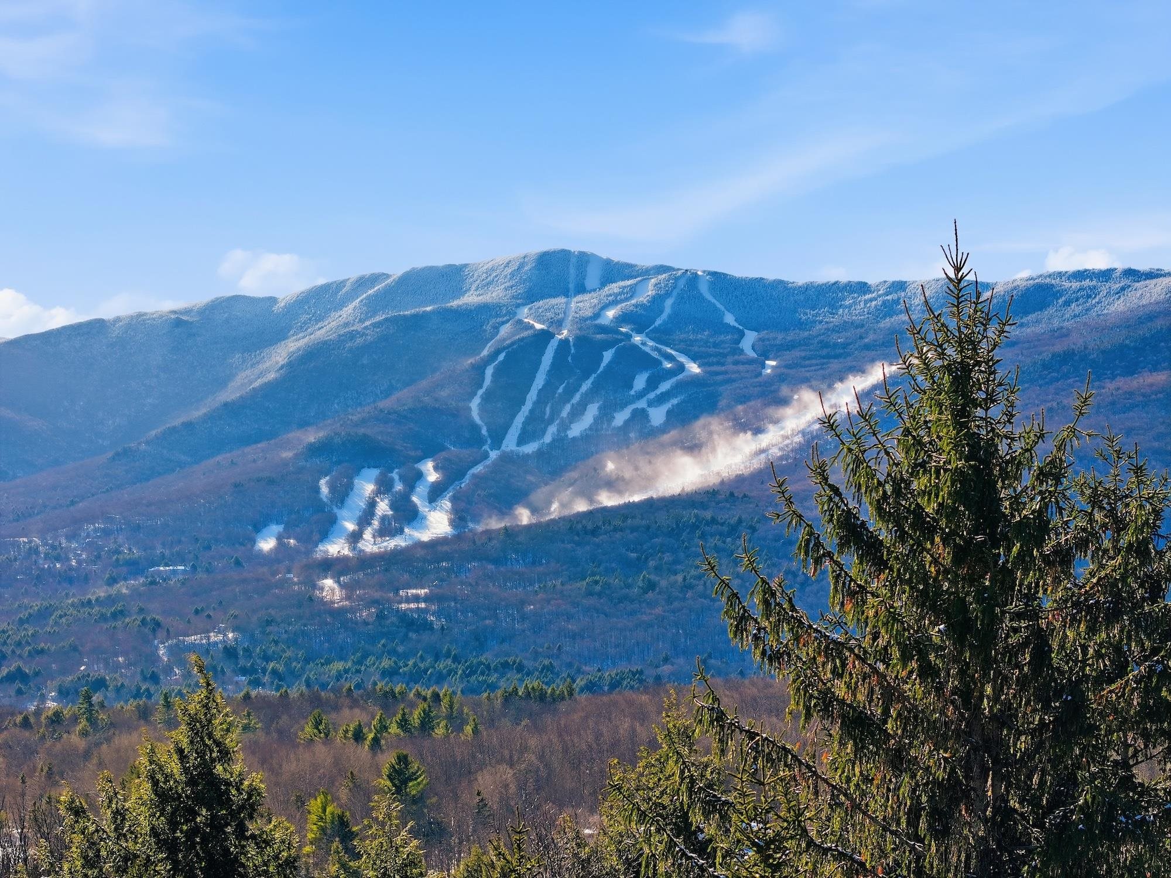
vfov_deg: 21.0
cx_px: 586
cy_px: 439
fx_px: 2368
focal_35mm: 70
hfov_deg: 27.8
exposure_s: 1/2000
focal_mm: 19.4
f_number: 2.8
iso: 130
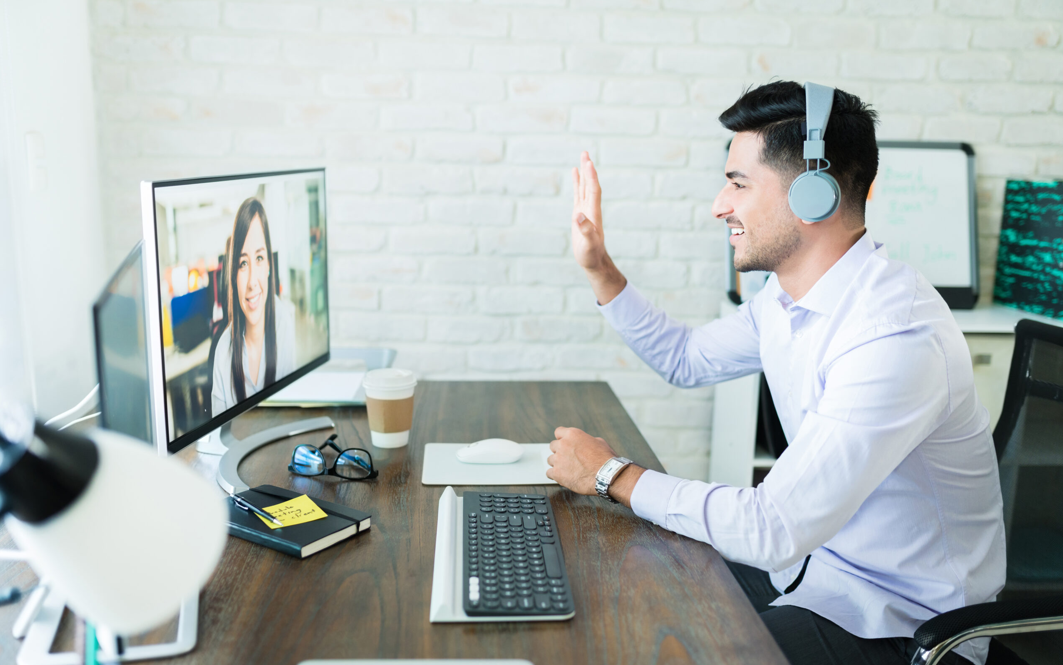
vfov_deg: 35.3
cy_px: 354
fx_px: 1043
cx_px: 533
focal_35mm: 36
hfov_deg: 54.0
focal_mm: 35
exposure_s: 1/100
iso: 800
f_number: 1.8
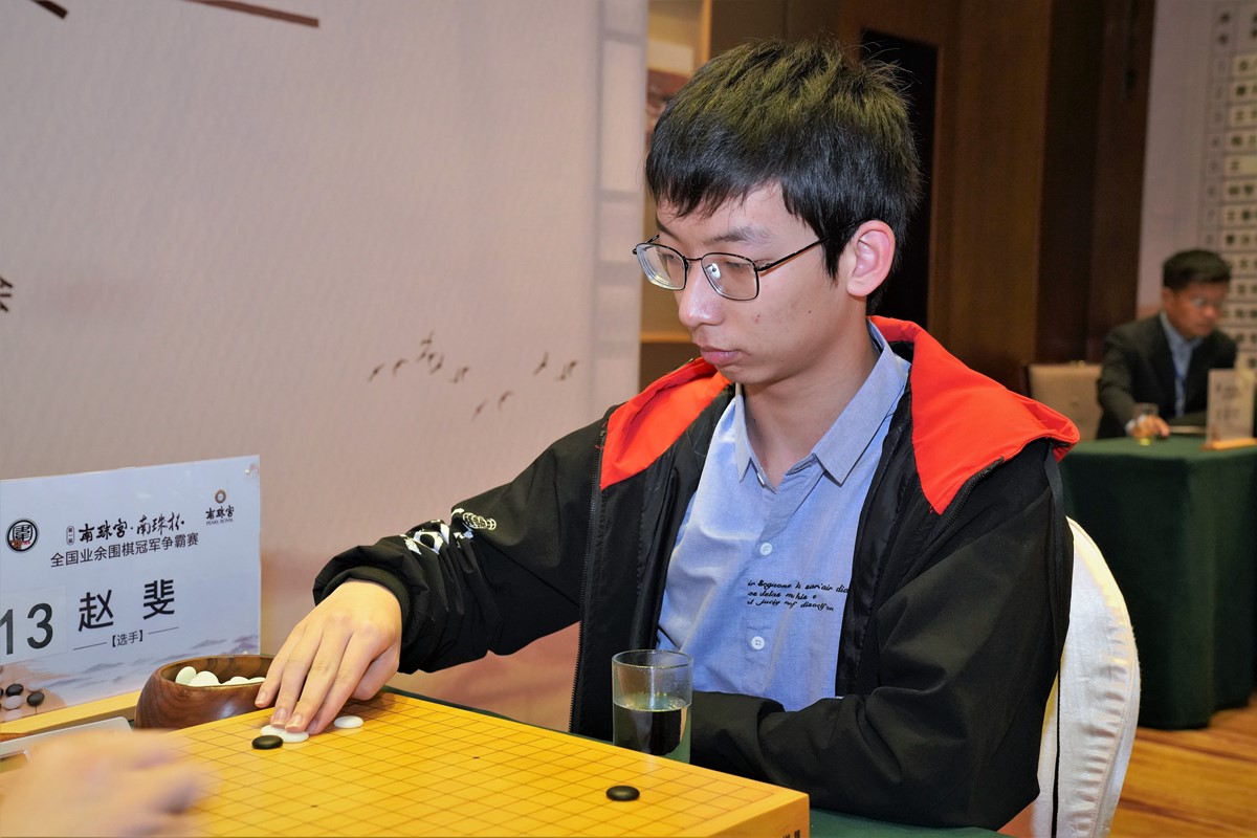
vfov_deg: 28.6
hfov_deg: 41.9
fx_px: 1641
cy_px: 419
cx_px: 628
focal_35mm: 47
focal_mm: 47
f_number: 6.3
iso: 4000
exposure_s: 1/60
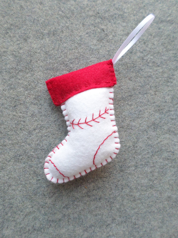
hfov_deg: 54.9
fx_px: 171
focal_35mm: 25
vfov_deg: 69.4
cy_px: 119
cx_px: 89
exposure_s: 1/30
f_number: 2.5
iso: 100
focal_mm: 4.5
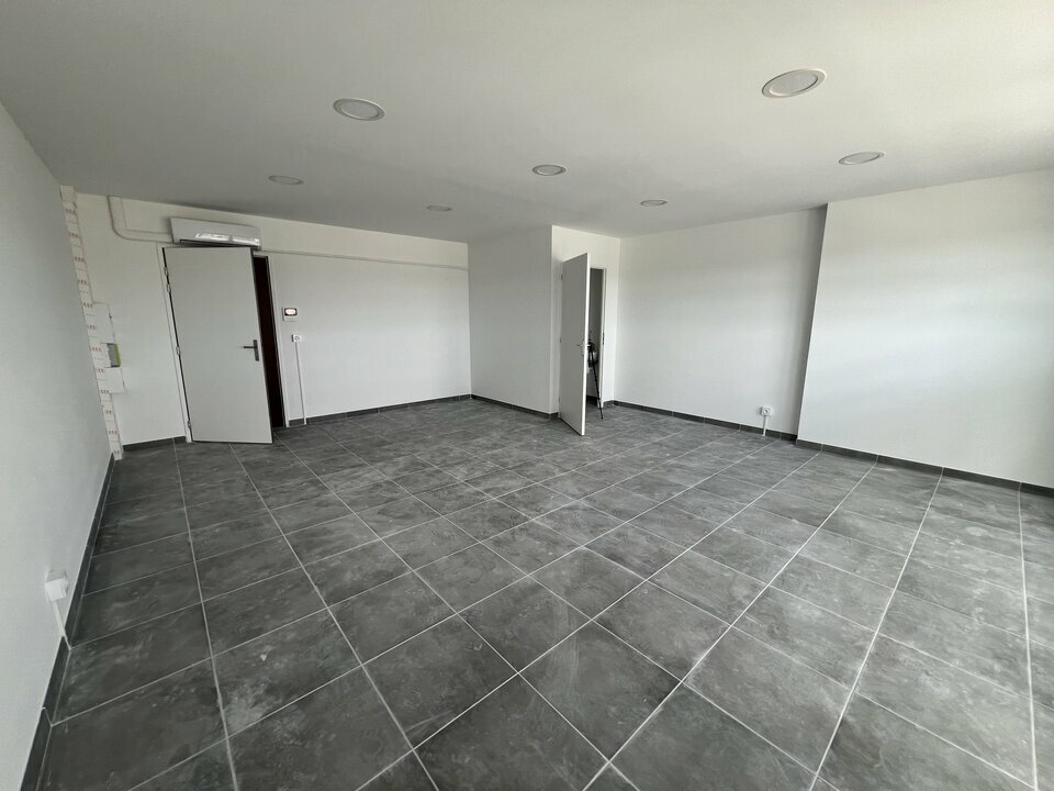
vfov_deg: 89.9
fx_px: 396
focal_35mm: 13
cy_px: 396
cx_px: 527
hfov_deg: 106.2
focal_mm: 1.57
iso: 50
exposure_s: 1/99
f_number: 1.8
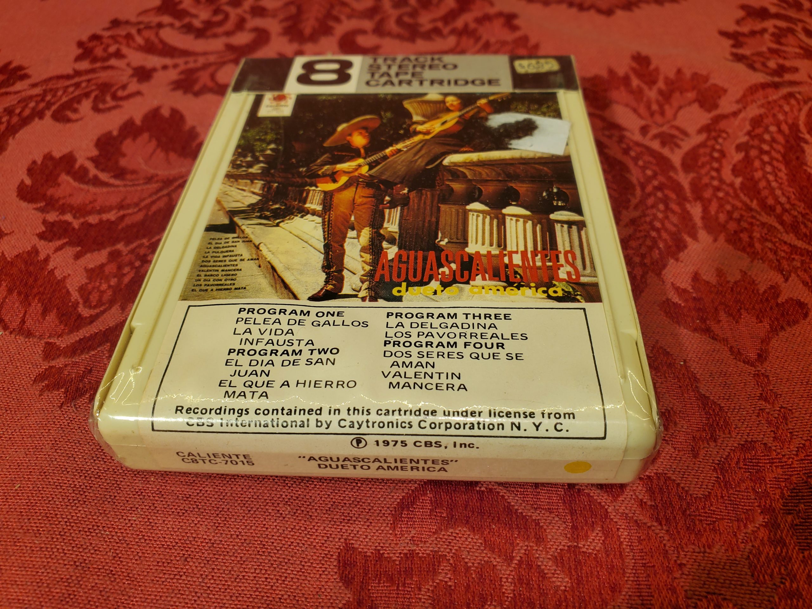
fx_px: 610
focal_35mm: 26
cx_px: 406
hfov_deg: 67.3
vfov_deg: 53.1
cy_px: 304
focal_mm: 4.3
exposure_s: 1/121
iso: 50
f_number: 2.4
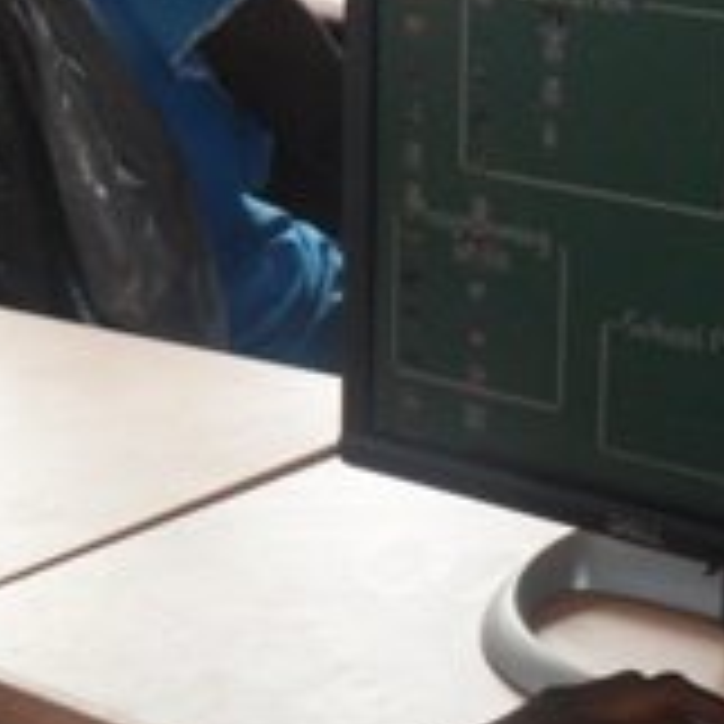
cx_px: -81
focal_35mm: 143
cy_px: 375
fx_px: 3384
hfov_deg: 12.0
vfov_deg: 12.2
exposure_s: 1/60
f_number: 5
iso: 160
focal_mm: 9.3
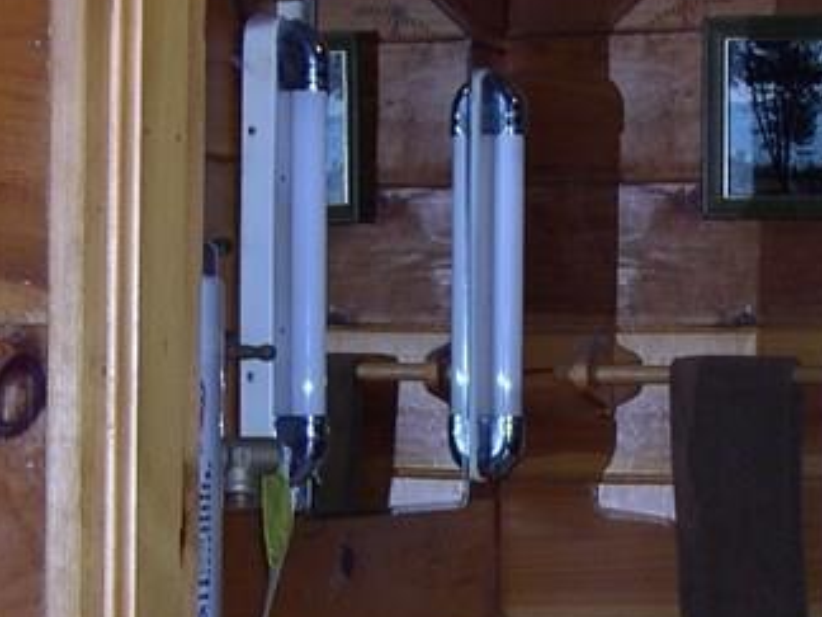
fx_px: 2850
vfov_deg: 12.2
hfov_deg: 16.3
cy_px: 609
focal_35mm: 120
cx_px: 634
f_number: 2.8
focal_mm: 8
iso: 100
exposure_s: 1/60
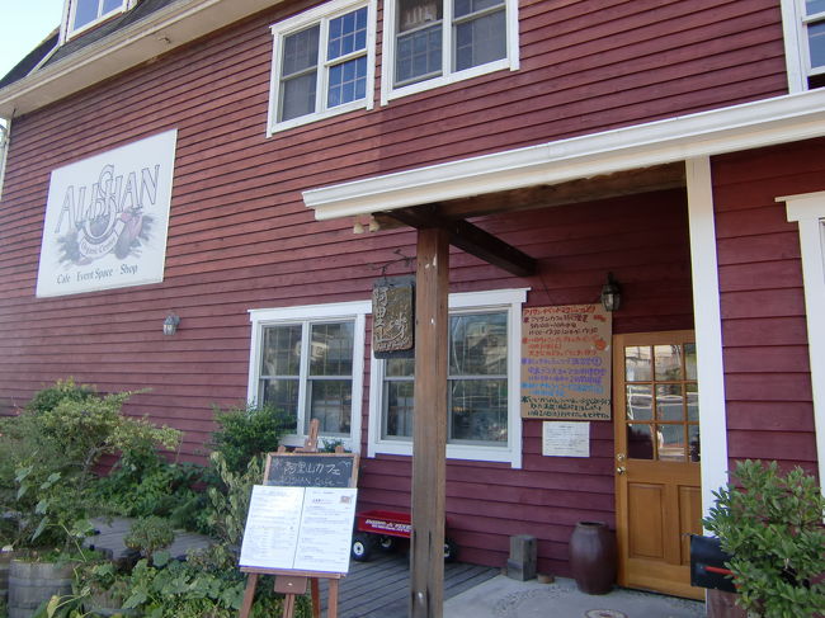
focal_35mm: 28
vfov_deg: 49.7
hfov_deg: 63.5
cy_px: 309
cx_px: 412
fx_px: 667
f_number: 2.6
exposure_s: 1/250
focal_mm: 4.9
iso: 64
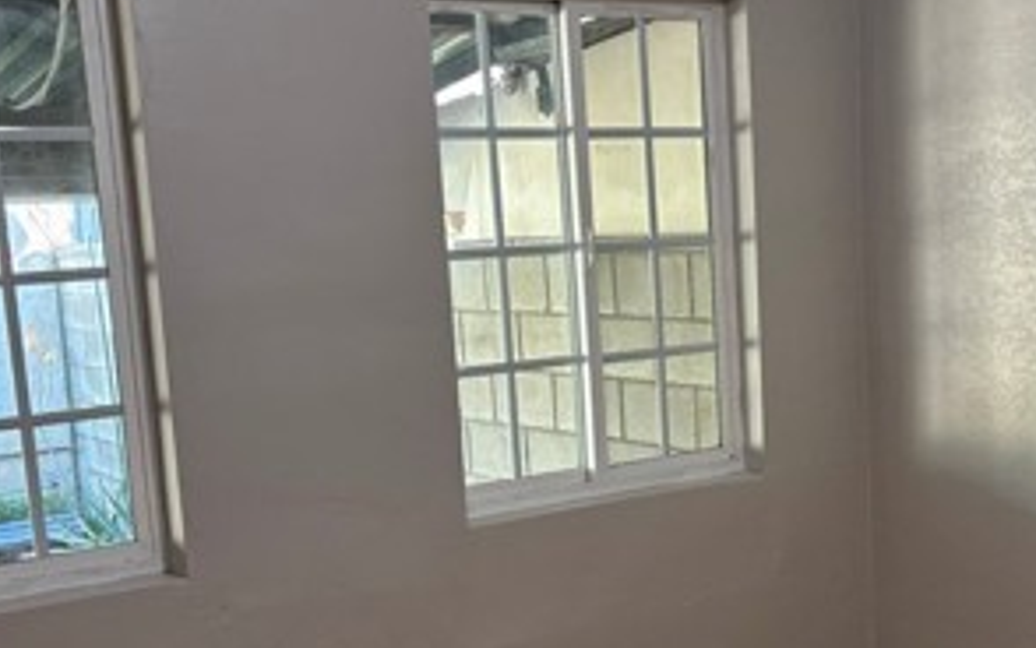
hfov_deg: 33.4
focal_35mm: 60
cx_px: 768
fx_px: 1695
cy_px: 465
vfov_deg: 21.5
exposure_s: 1/60
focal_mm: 5.96
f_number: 1.6
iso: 125
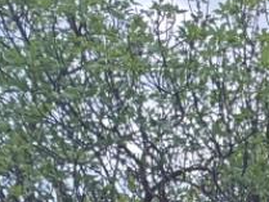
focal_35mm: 172
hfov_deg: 8.5
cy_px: 600
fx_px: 1337
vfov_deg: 7.6
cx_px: 940
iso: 100
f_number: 1.78
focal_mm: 6.76
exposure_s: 1/813
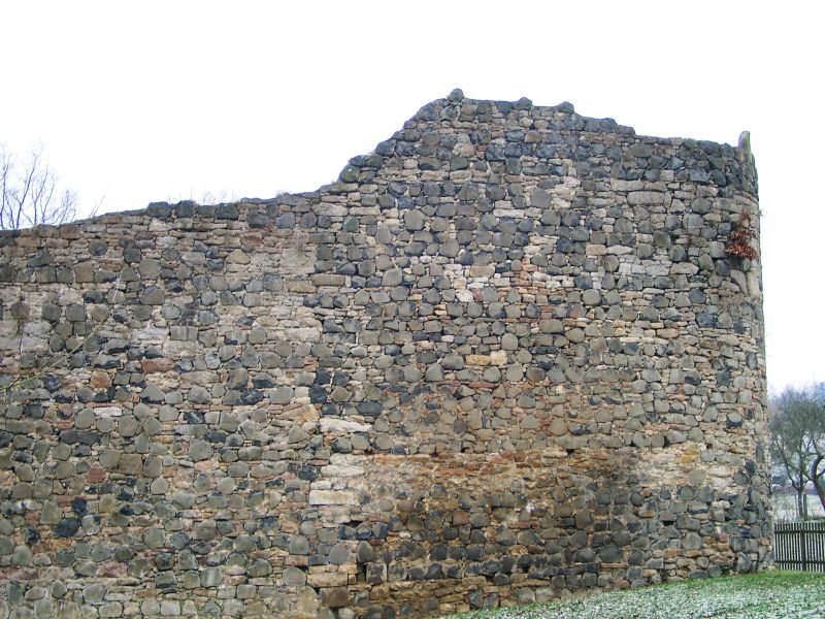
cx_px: 412
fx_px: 1072
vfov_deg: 32.2
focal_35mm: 45
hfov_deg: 42.1
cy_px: 310
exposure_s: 1/50.4
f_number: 2
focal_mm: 9.29
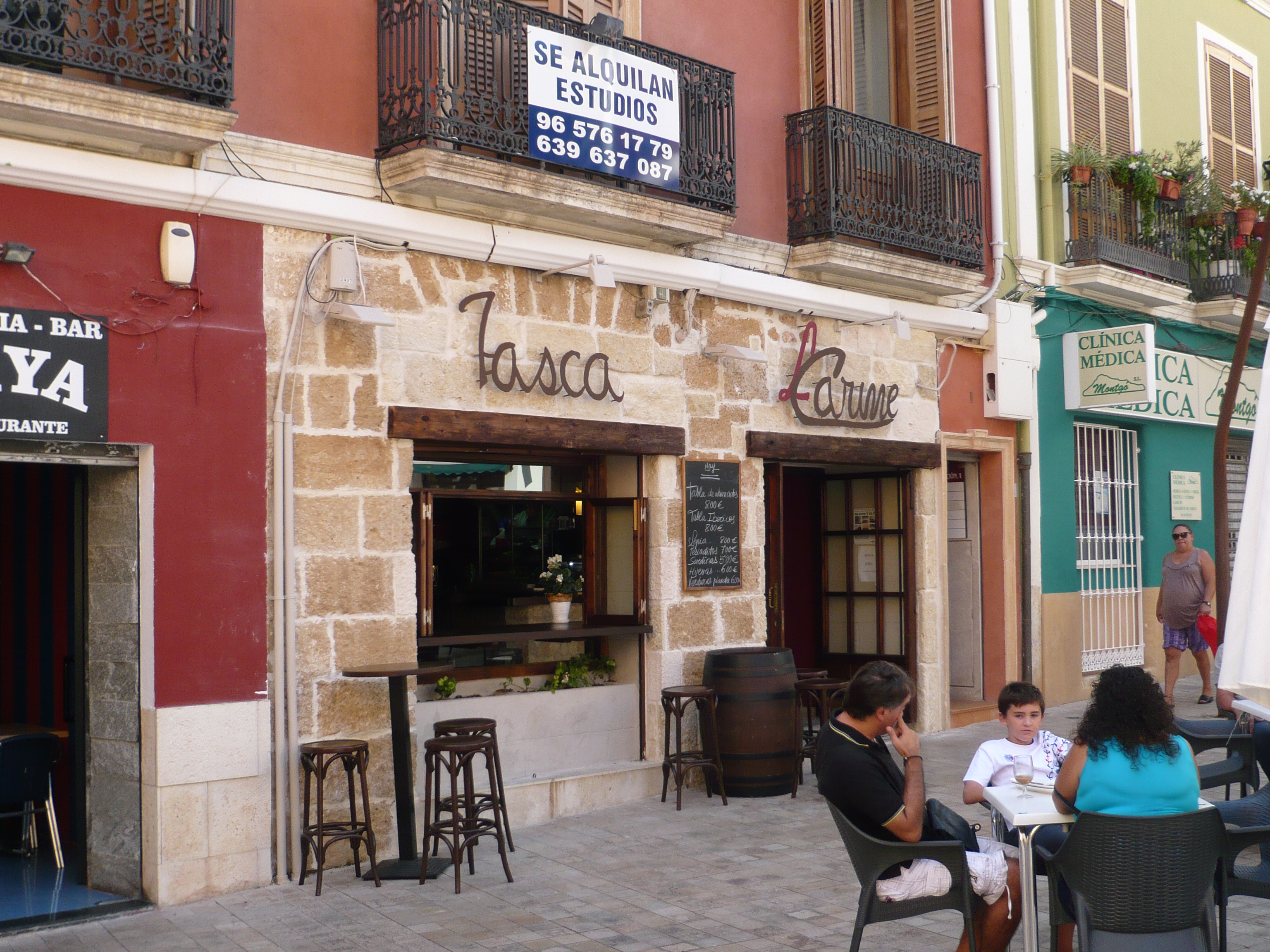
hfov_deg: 43.9
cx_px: 635
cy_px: 476
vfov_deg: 33.6
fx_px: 1578
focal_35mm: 43
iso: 100
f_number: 3.4
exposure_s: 1/160
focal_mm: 7
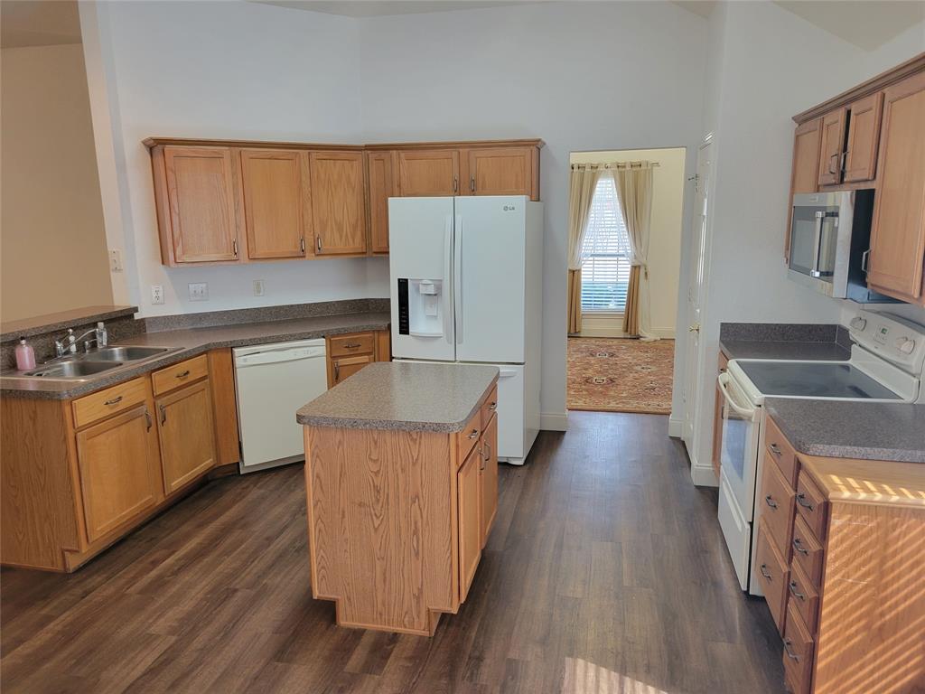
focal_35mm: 26
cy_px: 347
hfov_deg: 67.3
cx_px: 462
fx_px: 695
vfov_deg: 53.1
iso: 250
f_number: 1.8
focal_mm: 5.4
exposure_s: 1/60
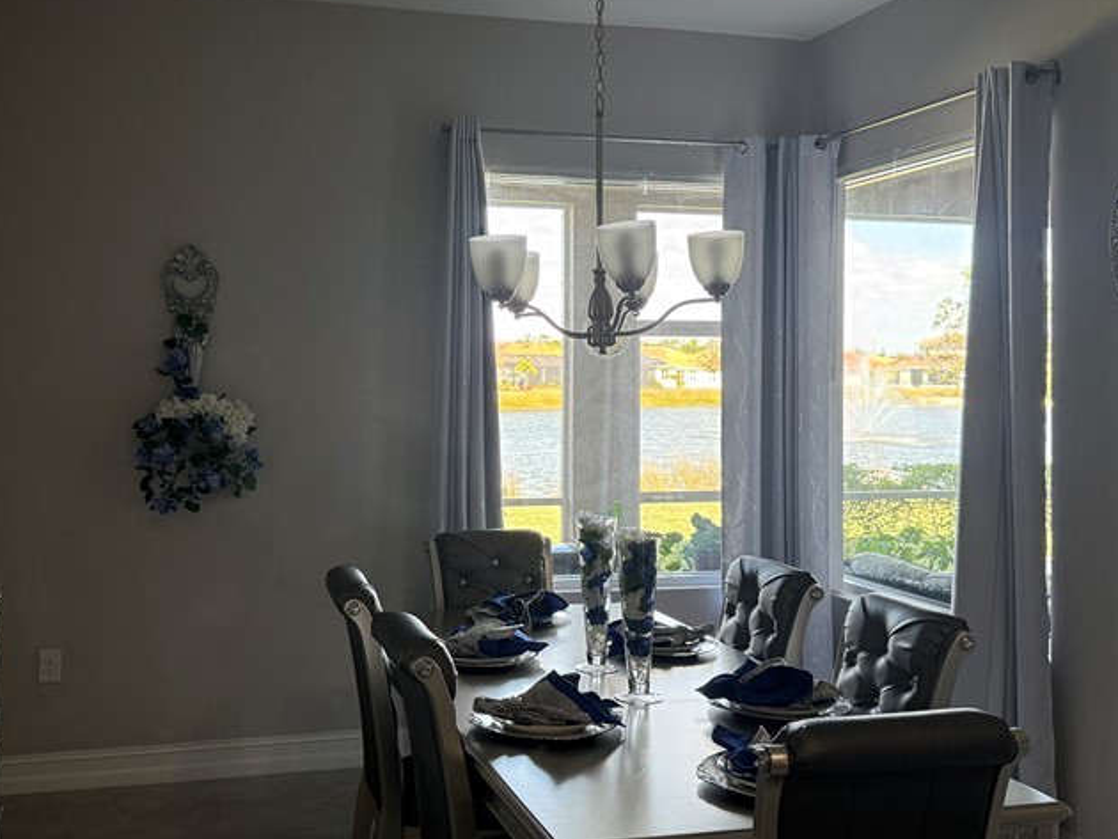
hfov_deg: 47.7
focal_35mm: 39
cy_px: 357
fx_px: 1260
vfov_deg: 36.8
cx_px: 472
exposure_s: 1/120
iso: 250
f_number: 1.78
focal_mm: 6.76
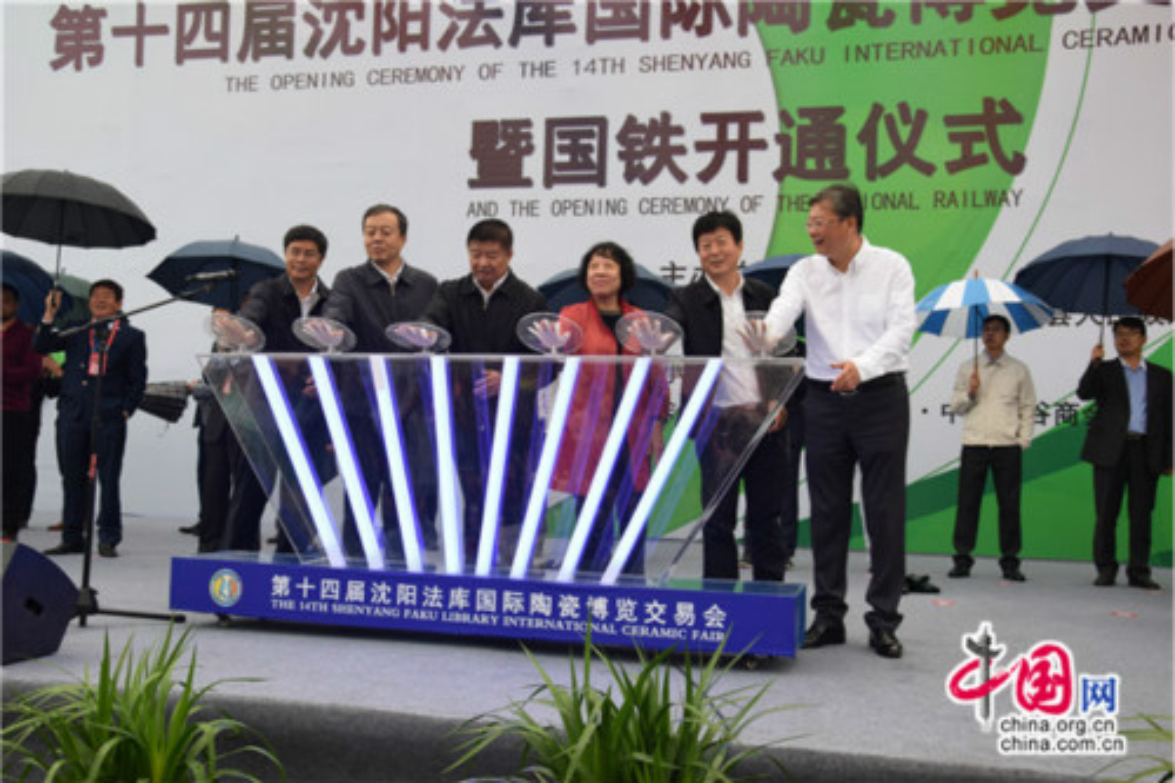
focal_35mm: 38
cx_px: 588
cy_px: 392
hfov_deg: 51.3
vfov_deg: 35.5
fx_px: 1223
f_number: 5.6
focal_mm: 25
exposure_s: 1/125
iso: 400
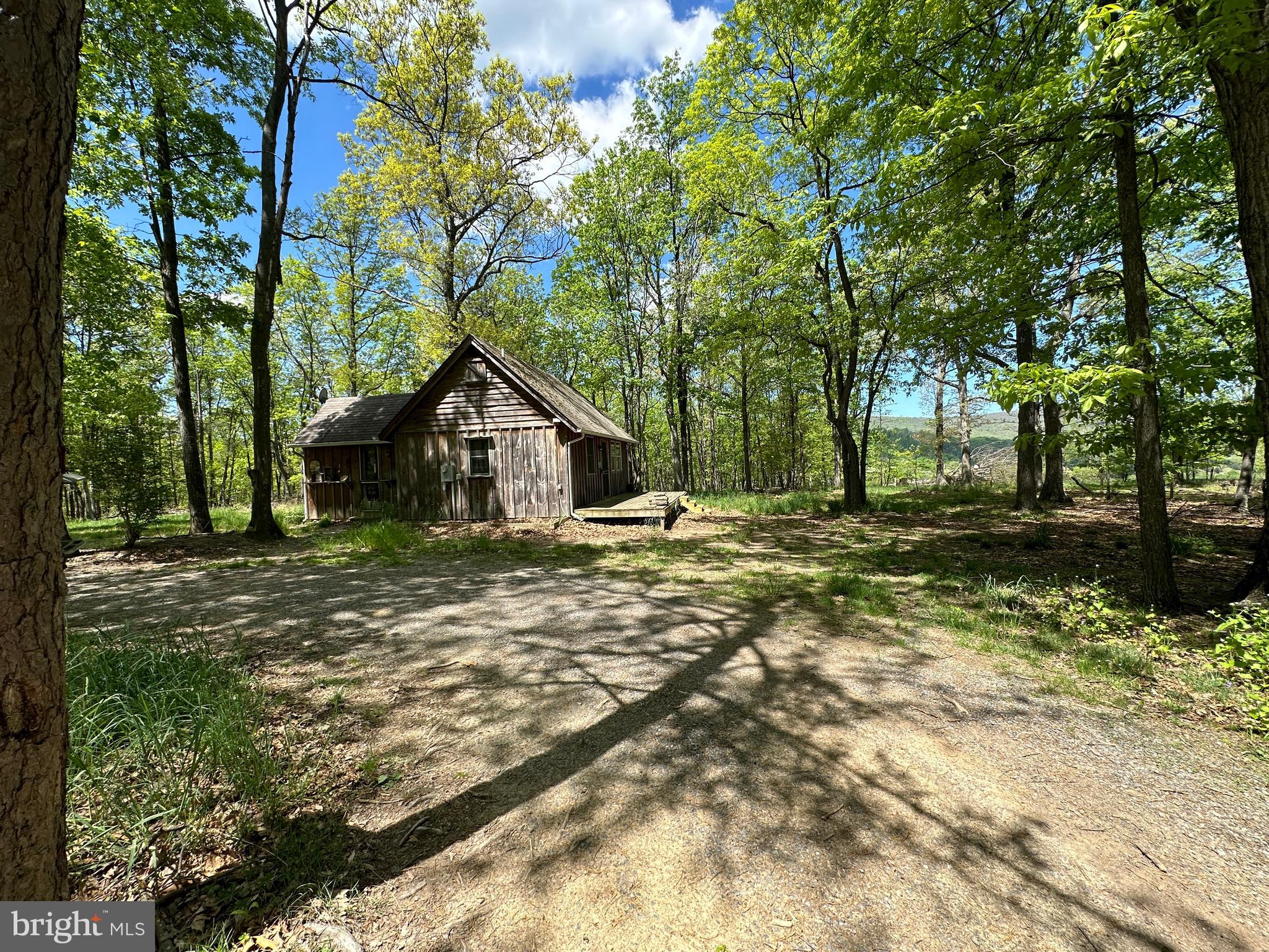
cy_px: 476
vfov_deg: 85.7
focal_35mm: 14
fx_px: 513
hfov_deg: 102.1
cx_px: 634
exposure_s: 1/720
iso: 40
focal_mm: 2.22
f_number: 2.2
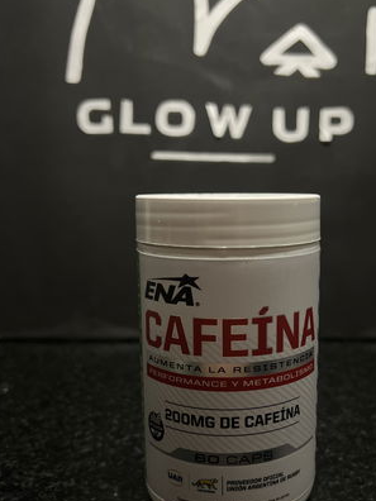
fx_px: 507
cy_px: 279
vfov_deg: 52.5
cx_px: 239
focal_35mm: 35
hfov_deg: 40.4
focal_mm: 5.7
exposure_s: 1/30
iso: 800
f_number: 1.5
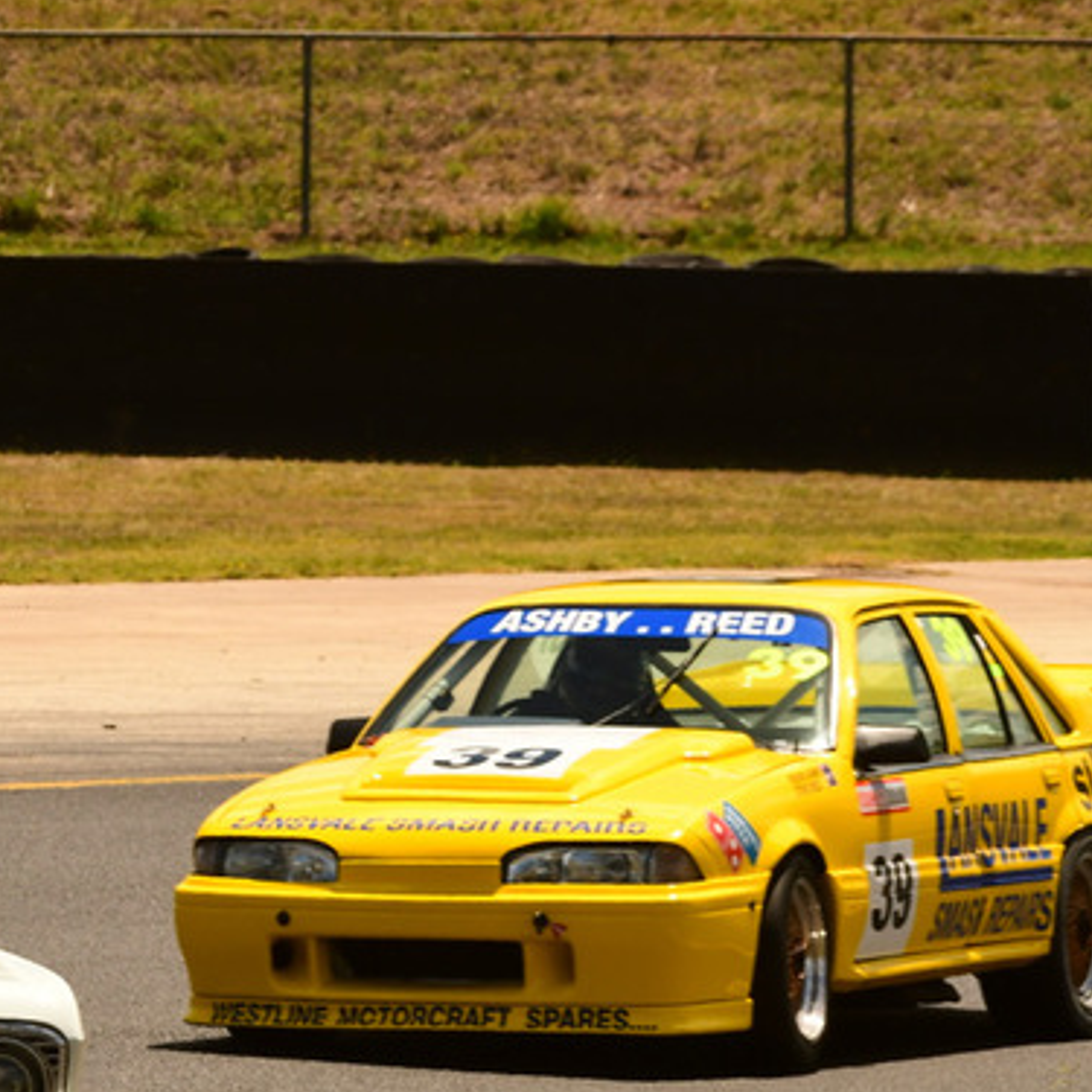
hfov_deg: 2.6
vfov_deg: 2.6
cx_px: -15
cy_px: 614
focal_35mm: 681
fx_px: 24305
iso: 320
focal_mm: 250
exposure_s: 1/640
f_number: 11
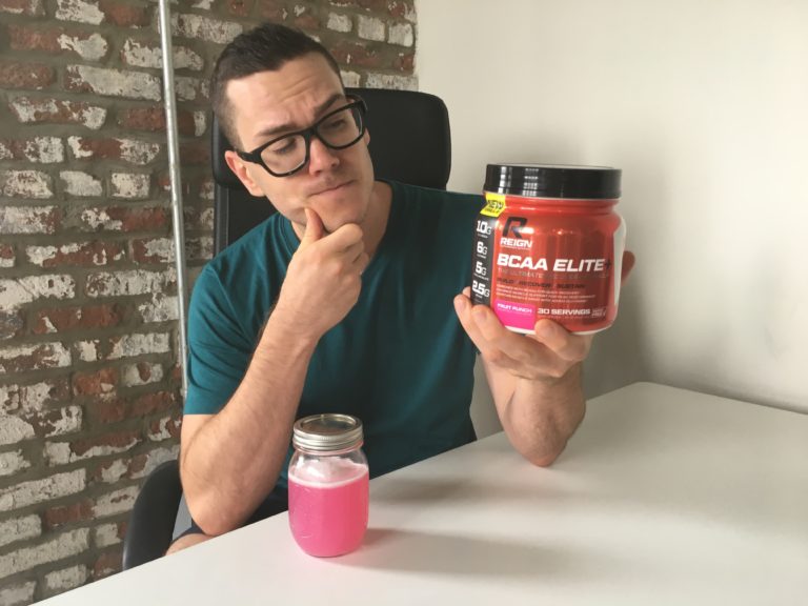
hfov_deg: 61.7
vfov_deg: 48.2
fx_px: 677
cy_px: 303
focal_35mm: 29
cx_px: 404
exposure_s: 1/30
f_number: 2.2
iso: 50
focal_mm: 4.15
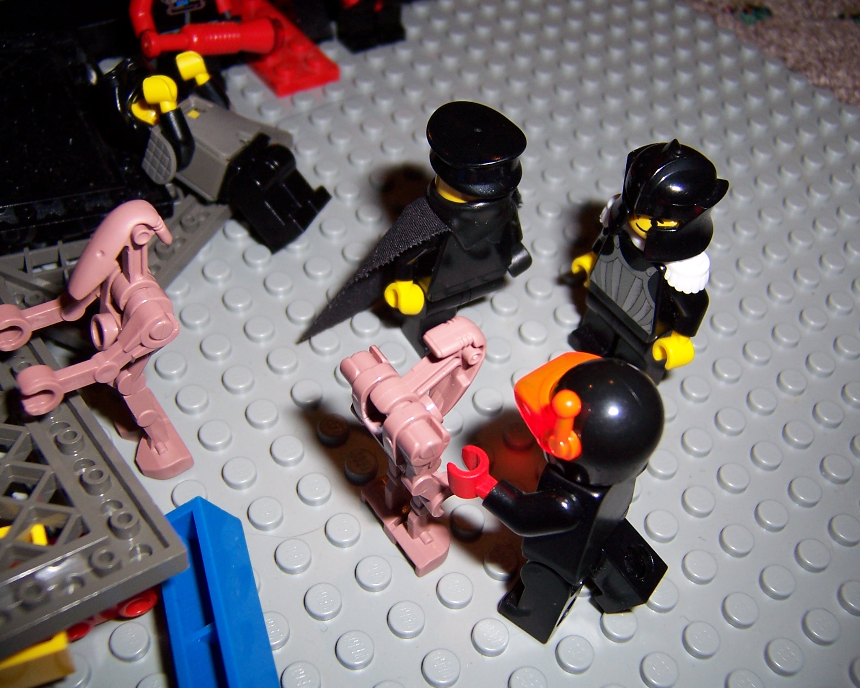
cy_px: 349
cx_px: 397
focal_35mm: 35
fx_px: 891
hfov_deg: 51.5
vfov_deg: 42.2
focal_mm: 5.5
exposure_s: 1/60
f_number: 2.8
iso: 80
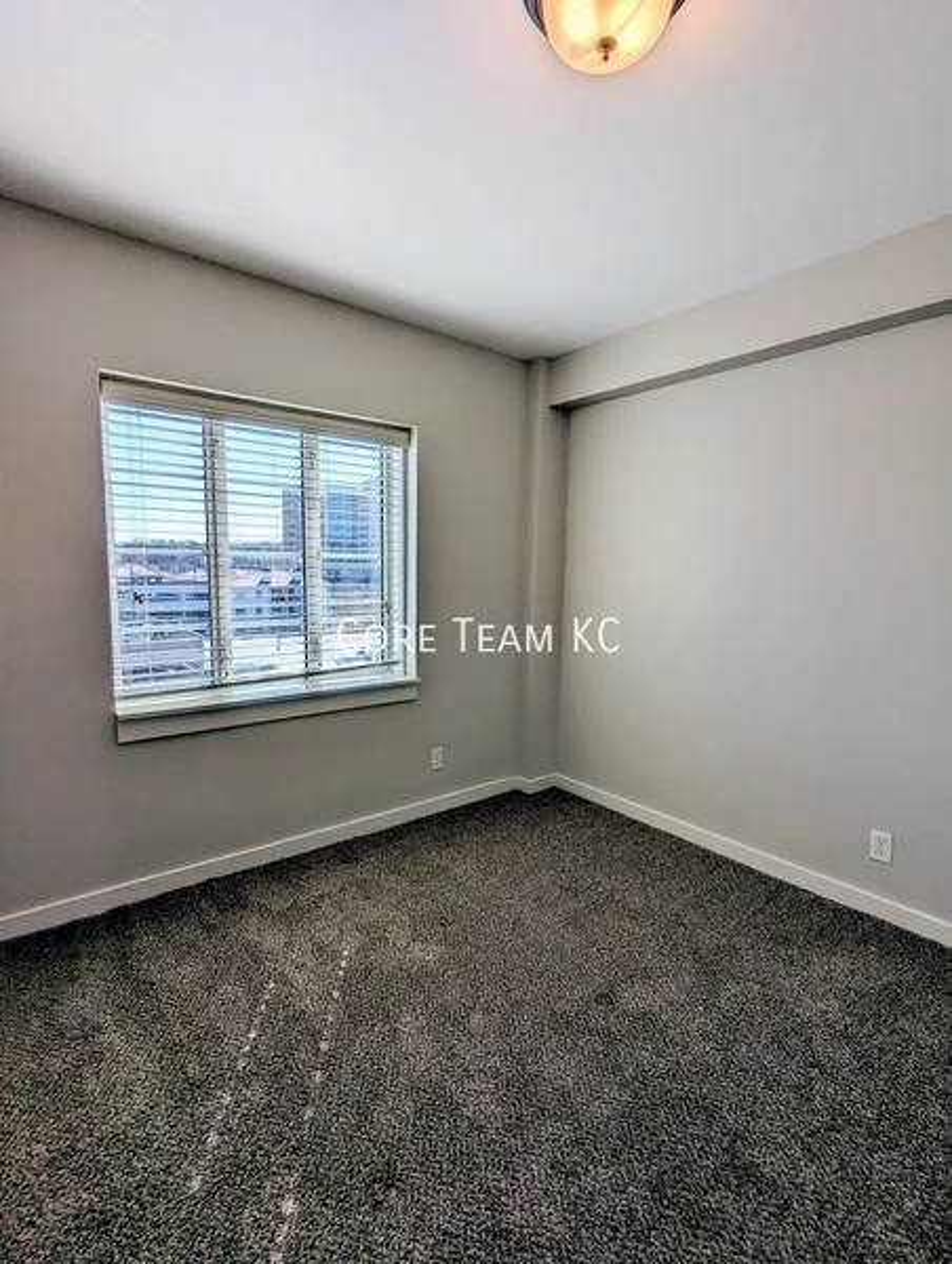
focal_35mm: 16
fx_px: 585
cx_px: 476
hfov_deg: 78.3
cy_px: 632
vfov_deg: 94.4
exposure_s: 1/766
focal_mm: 2.35
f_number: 2.2
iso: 41
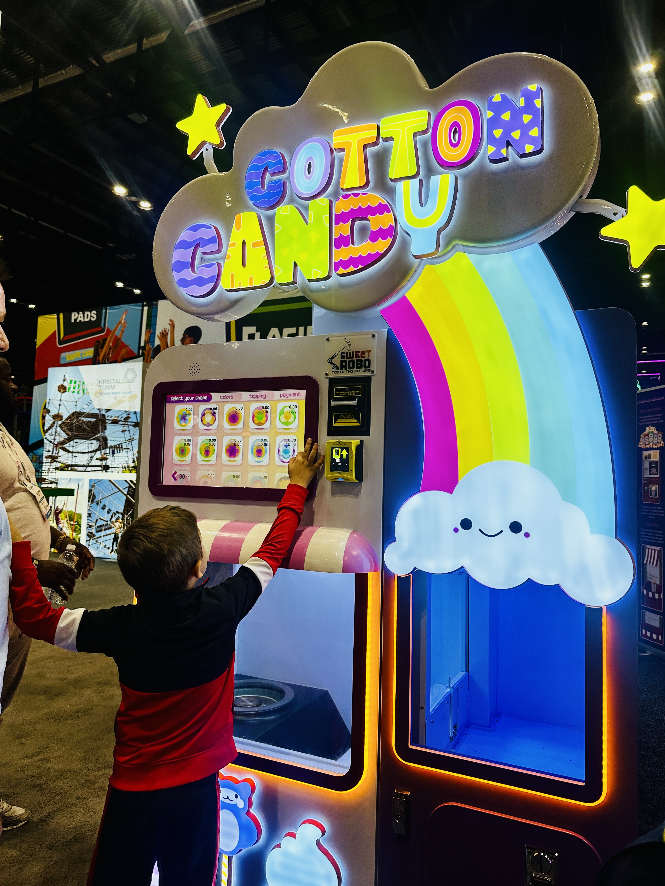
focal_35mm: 24
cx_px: 332
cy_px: 443
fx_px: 615
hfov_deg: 56.8
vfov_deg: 71.6
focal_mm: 6.86
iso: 80
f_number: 1.78
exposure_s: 1/469
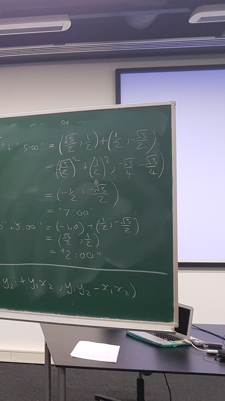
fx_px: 435
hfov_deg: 25.2
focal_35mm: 41
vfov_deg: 49.4
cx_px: -64
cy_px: 208
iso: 160
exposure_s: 1/50
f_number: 1.7
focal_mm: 4.2
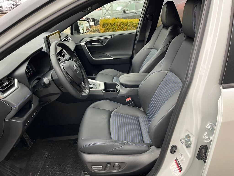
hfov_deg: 67.3
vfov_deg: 53.1
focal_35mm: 26
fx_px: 176
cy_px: 88
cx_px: 117
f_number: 1.6
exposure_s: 1/90
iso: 125
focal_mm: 5.1
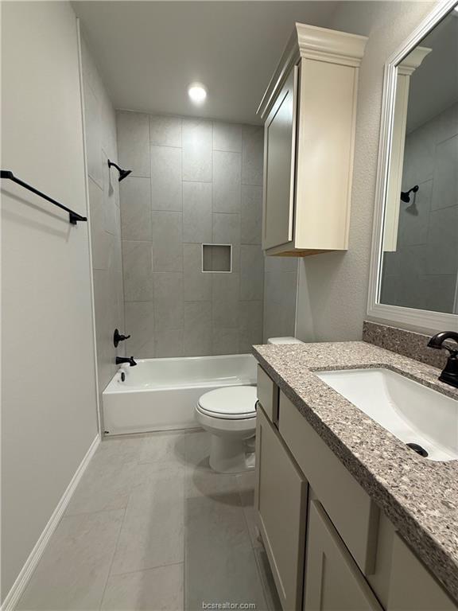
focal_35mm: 14
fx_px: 247
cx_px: 229
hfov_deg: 85.7
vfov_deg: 102.1
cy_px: 306
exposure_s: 1/120
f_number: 2.2
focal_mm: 2.22
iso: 200
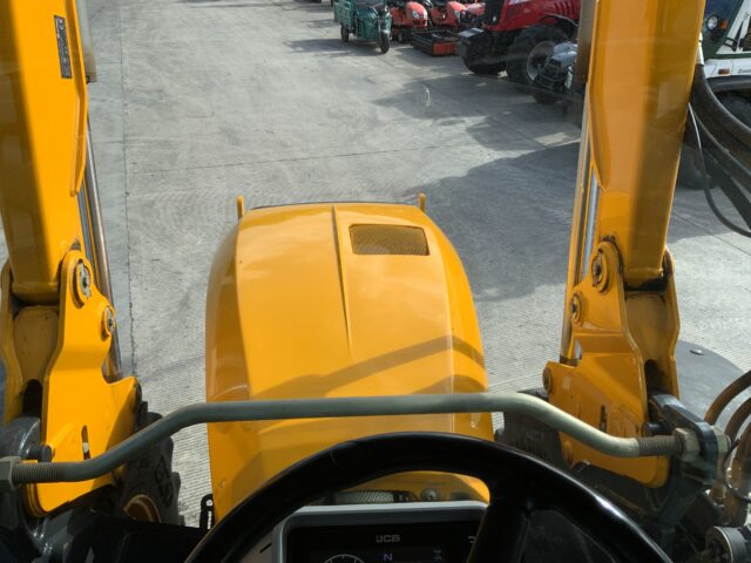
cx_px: 376
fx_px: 629
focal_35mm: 29
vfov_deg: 48.2
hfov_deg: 61.7
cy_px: 282
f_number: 1.8
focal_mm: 3
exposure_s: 1/1055
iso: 16
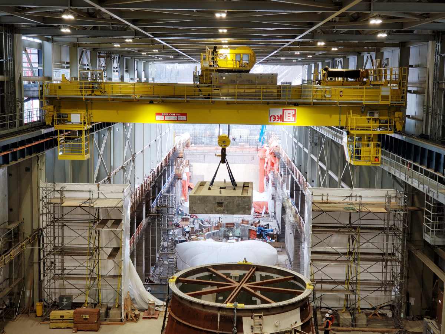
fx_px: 668
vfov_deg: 28.0
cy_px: 167
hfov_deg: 36.8
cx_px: 222
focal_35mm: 52
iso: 64
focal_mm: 6
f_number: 2.4
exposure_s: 1/30
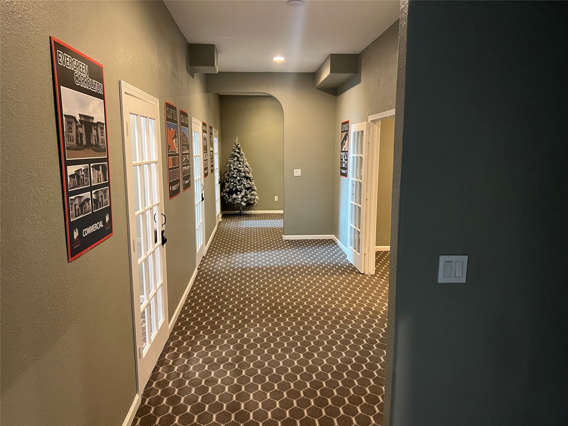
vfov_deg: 53.1
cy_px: 213
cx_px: 284
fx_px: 427
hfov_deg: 67.3
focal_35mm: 26
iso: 500
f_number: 1.5
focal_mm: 5.7
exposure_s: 1/60
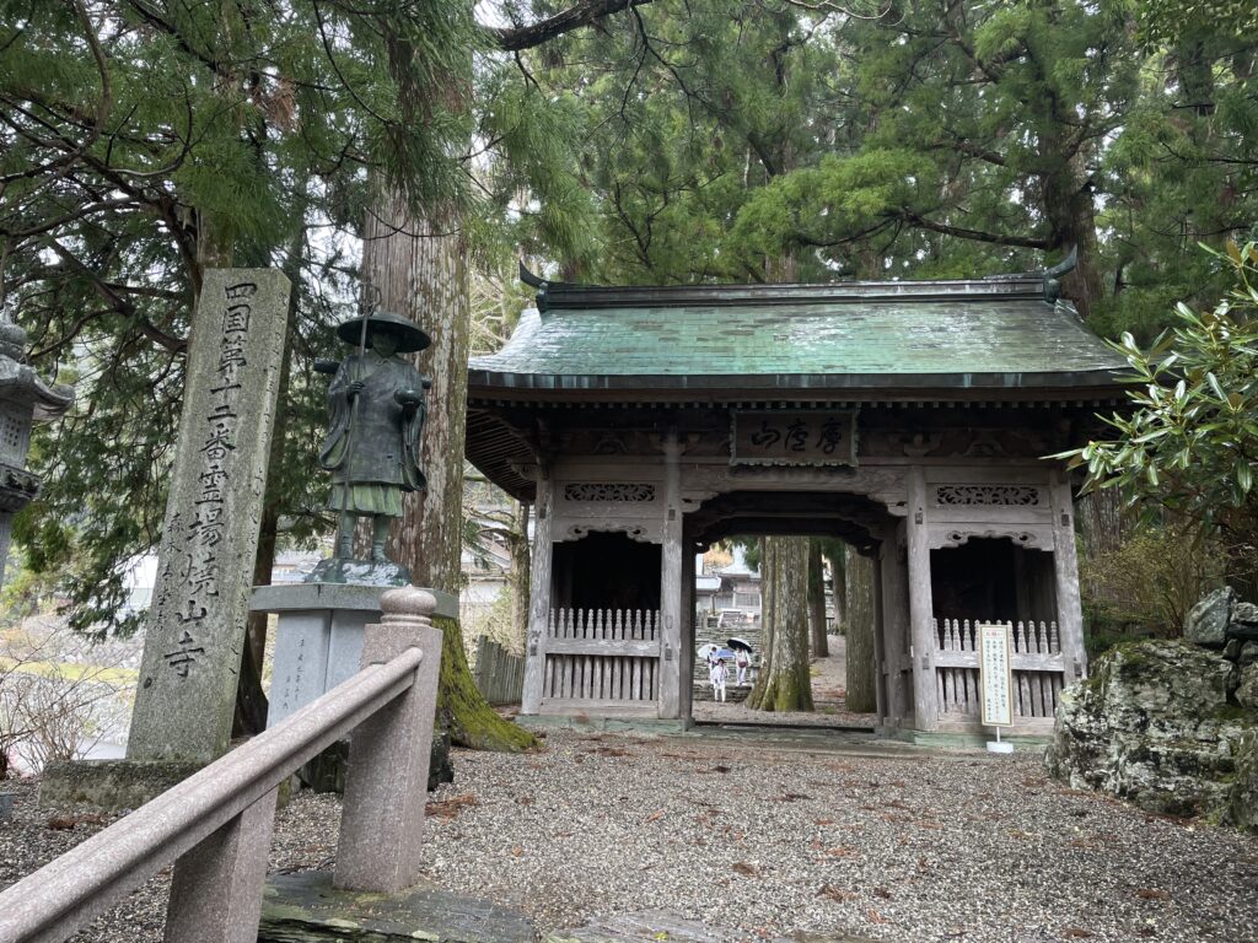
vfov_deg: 53.1
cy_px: 472
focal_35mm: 26
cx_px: 629
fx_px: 945
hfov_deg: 67.3
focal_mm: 4.2
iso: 32
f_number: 1.6
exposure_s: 1/121
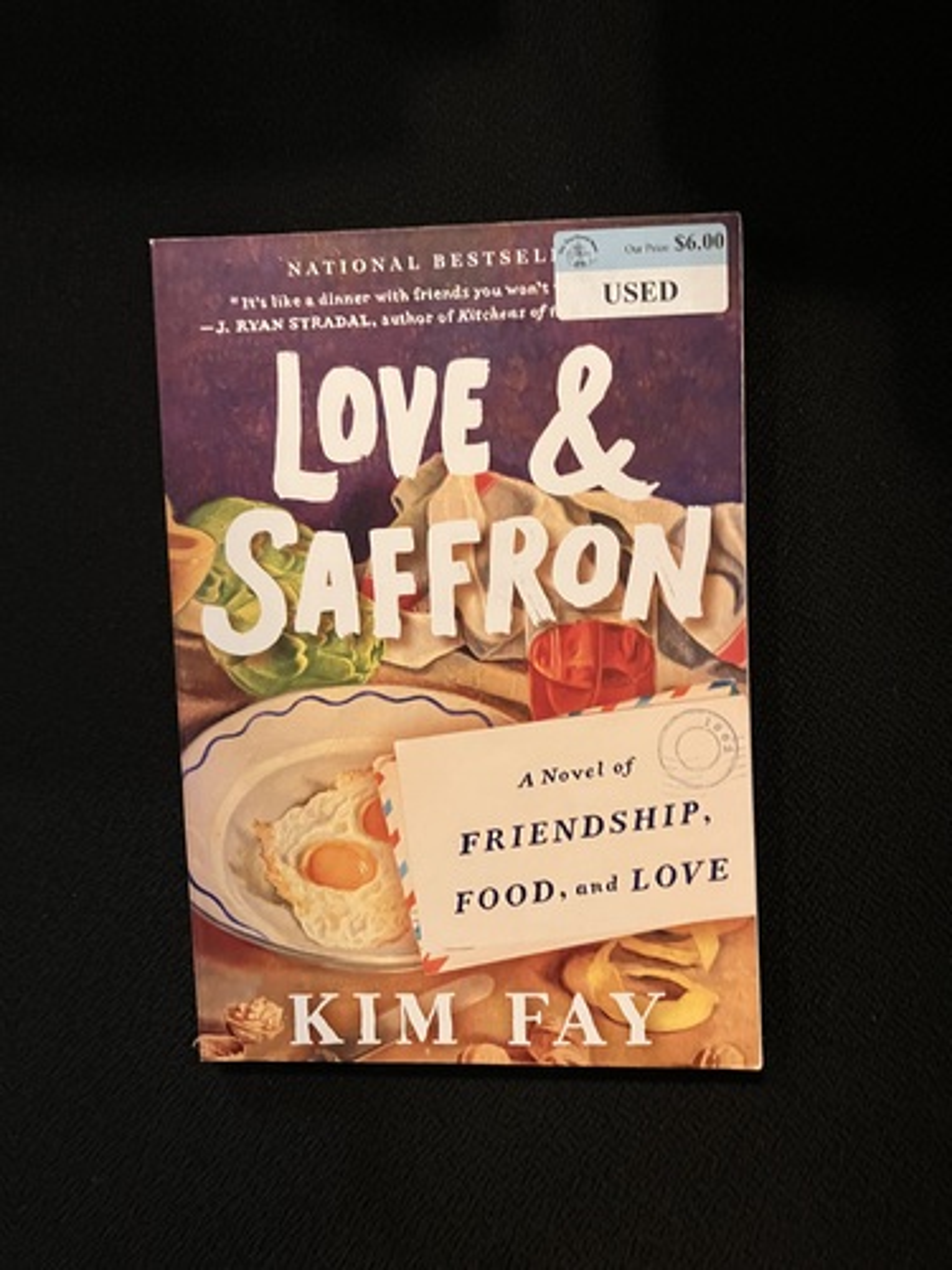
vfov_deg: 63.4
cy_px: 635
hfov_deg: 49.7
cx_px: 476
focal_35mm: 28
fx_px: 1027
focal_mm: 3.99
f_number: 1.8
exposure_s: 1/30
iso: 640
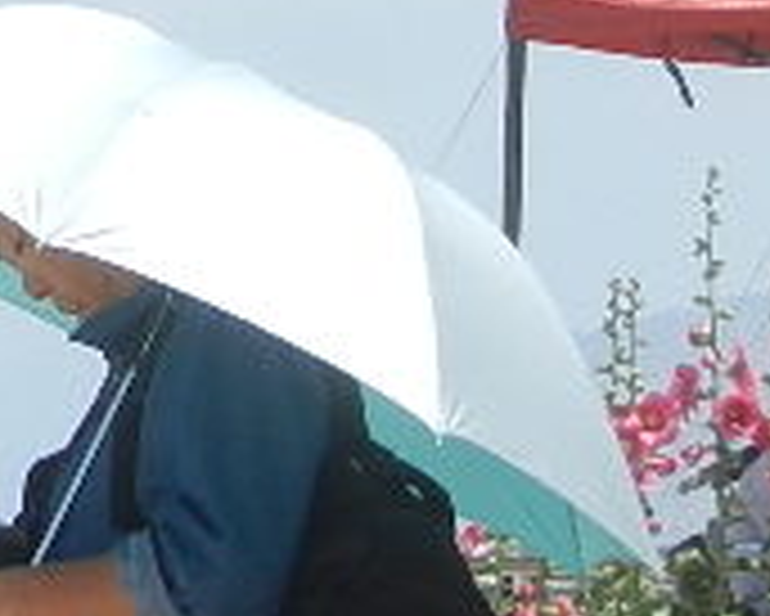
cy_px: -459
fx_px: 16349
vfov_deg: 2.2
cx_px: -1378
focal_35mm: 717
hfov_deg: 2.7
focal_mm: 22.2
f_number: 5.1
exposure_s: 1/800
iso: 160
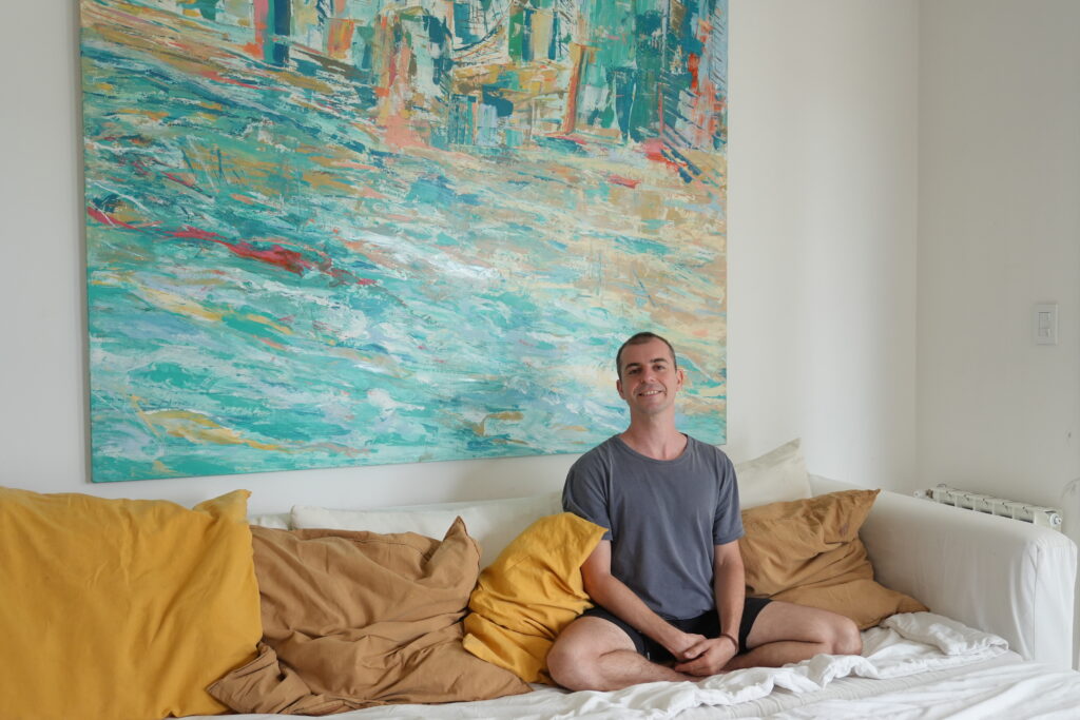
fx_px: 1035
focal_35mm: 34
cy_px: 360
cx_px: 540
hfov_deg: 55.1
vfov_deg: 38.4
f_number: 4
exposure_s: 1/160
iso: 400
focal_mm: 23
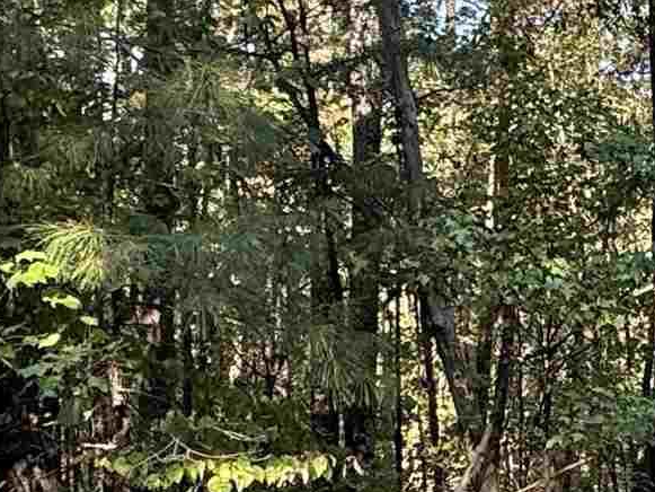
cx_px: 1068
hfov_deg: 20.9
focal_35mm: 74
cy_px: 378
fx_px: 1401
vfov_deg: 19.7
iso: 64
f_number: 2.2
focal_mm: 2.22
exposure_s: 1/136
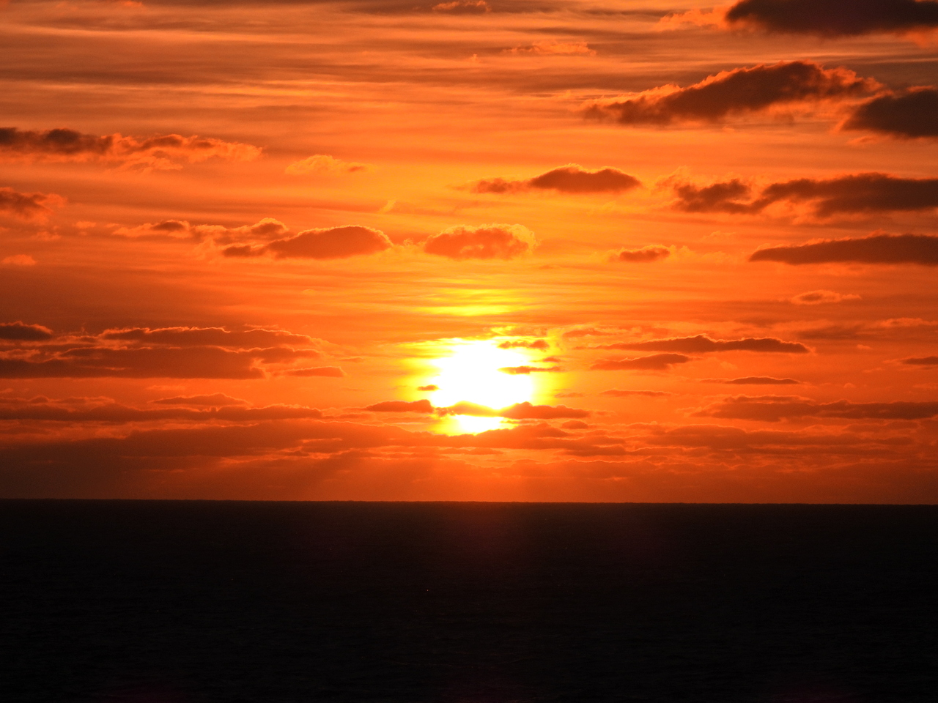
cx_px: 469
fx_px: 7045
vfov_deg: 5.7
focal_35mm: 260
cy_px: 352
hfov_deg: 7.6
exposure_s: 1/2000
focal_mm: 46.4
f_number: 8
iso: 100
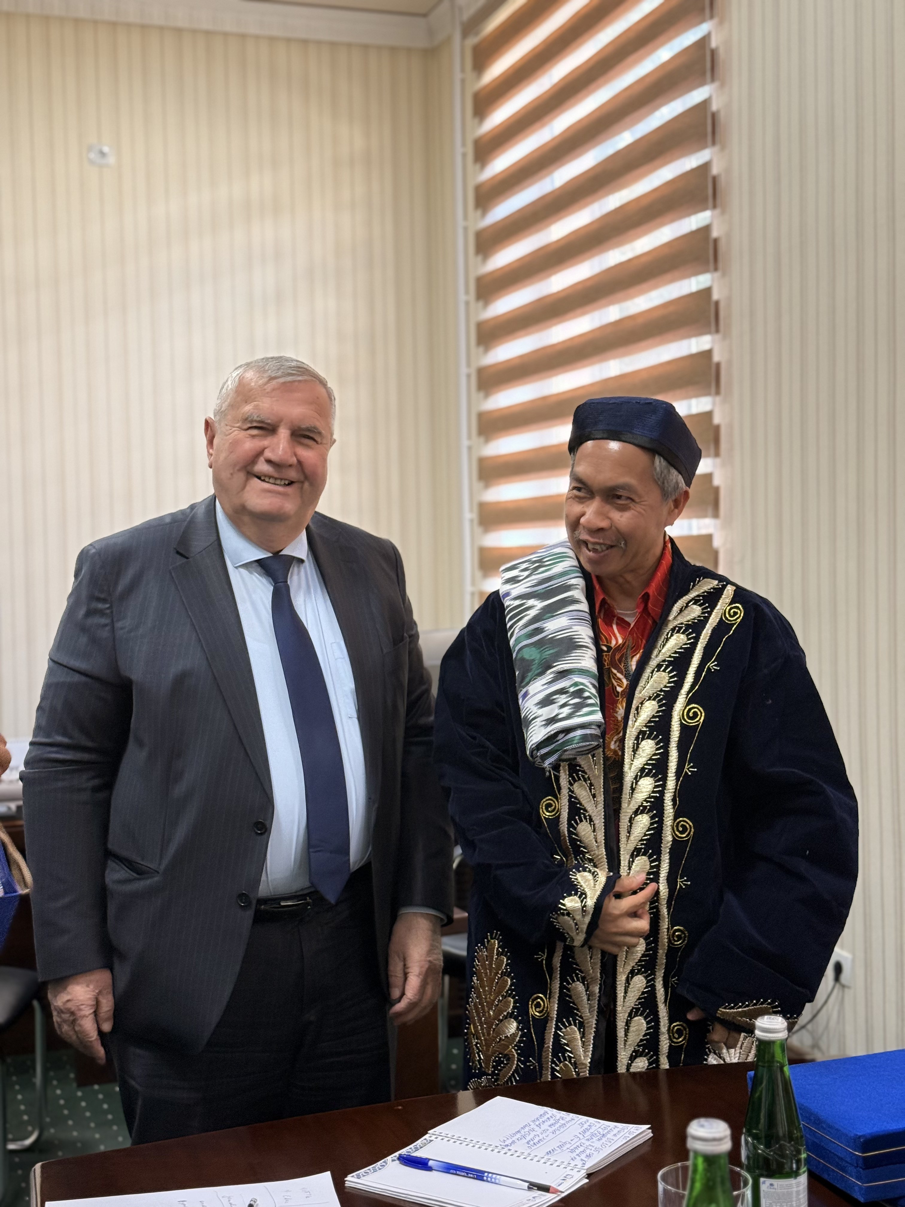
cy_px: 604
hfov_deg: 30.3
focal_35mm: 48
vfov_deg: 39.7
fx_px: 1673
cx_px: 452
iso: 160
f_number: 1.78
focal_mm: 6.76
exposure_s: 1/60
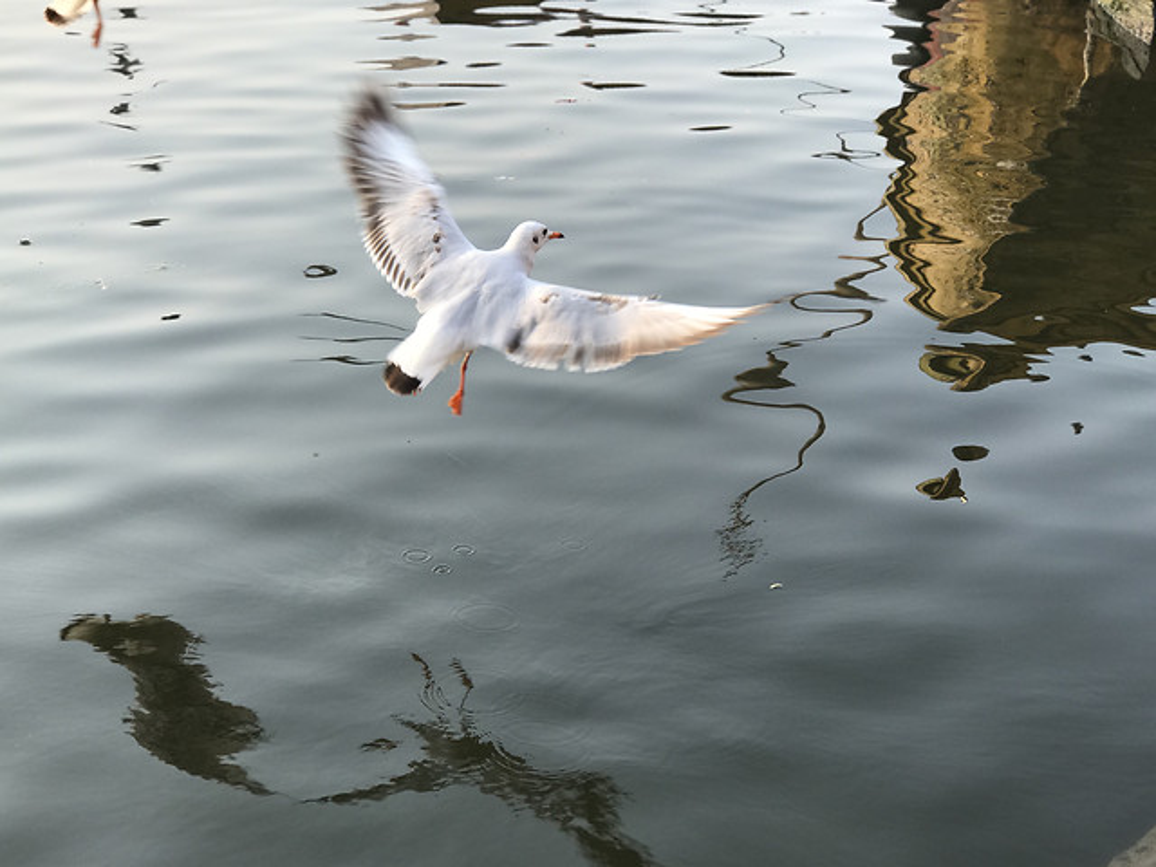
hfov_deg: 33.8
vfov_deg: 25.7
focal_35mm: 57
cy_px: 434
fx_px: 1904
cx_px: 578
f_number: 2.8
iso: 20
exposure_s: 1/220
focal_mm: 6.6
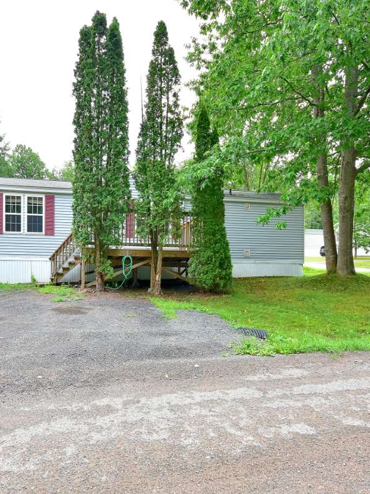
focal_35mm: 22
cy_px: 246
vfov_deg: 76.4
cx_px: 144
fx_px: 314
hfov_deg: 60.4
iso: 320
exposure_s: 1/125
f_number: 7.1
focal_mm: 10
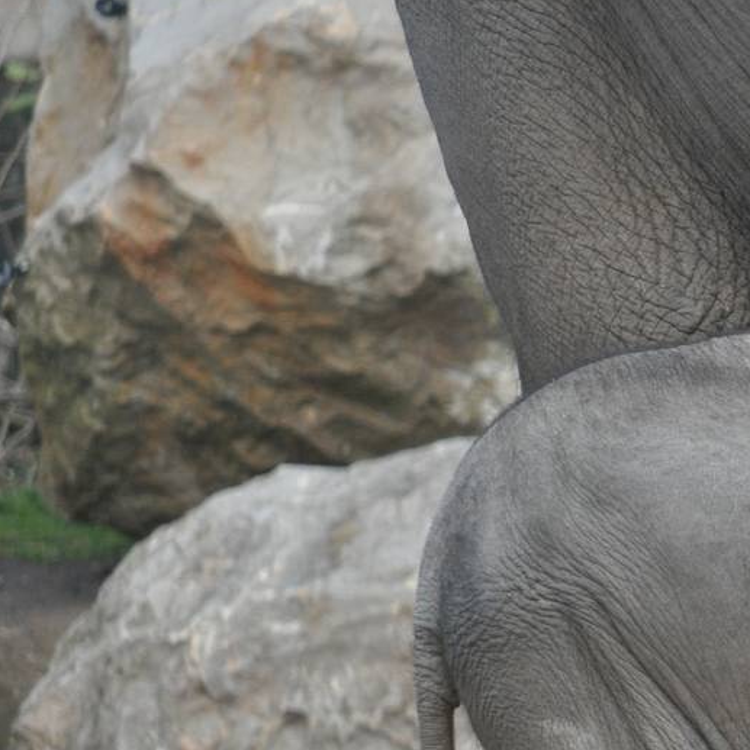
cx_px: 1110
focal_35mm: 1183
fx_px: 28998
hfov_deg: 1.5
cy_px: 432
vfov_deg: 1.5
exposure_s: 1/1000
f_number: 5.6
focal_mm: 300
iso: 800
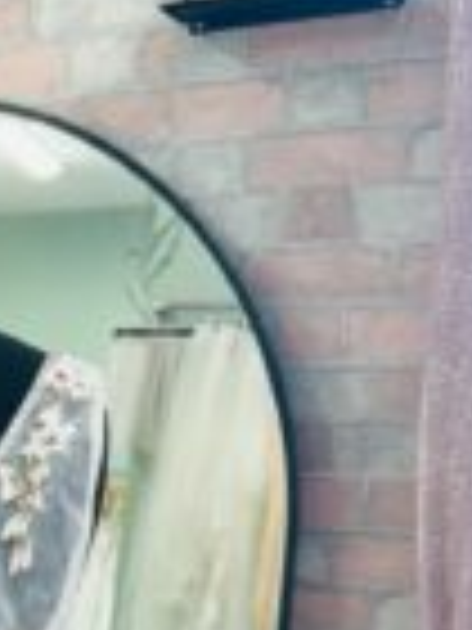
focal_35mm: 76
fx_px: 1382
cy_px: 695
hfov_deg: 17.7
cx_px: -207
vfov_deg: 24.0
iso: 100
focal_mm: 5.1
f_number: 1.6
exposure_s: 1/100
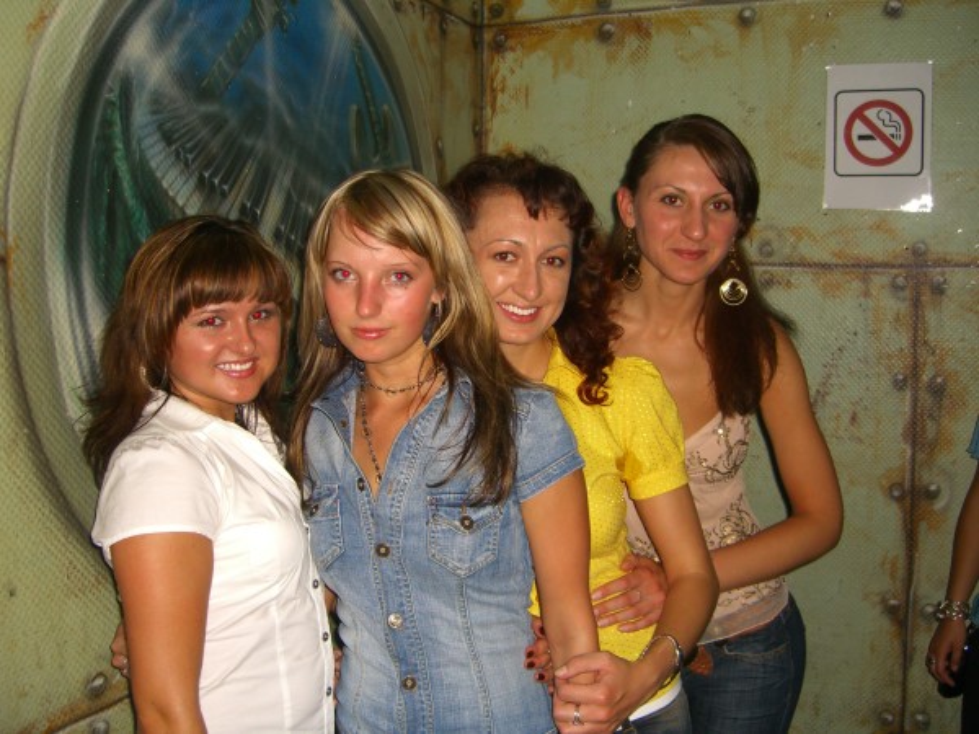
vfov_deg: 37.7
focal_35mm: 38
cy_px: 367
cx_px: 490
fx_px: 1075
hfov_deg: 49.0
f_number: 2.8
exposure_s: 1/60
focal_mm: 7.9
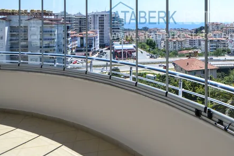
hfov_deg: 60.6
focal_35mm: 29
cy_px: 20
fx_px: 188
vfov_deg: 41.9
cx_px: 172
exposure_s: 1/100
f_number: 6.3
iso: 100
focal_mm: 10
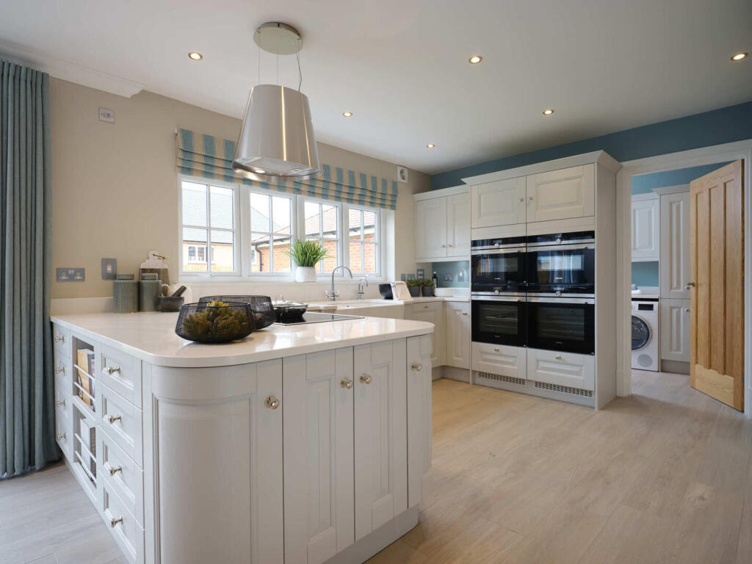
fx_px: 391
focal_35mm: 18
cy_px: 282
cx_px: 376
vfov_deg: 71.6
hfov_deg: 87.8
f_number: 9
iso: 200
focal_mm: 23
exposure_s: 1/10
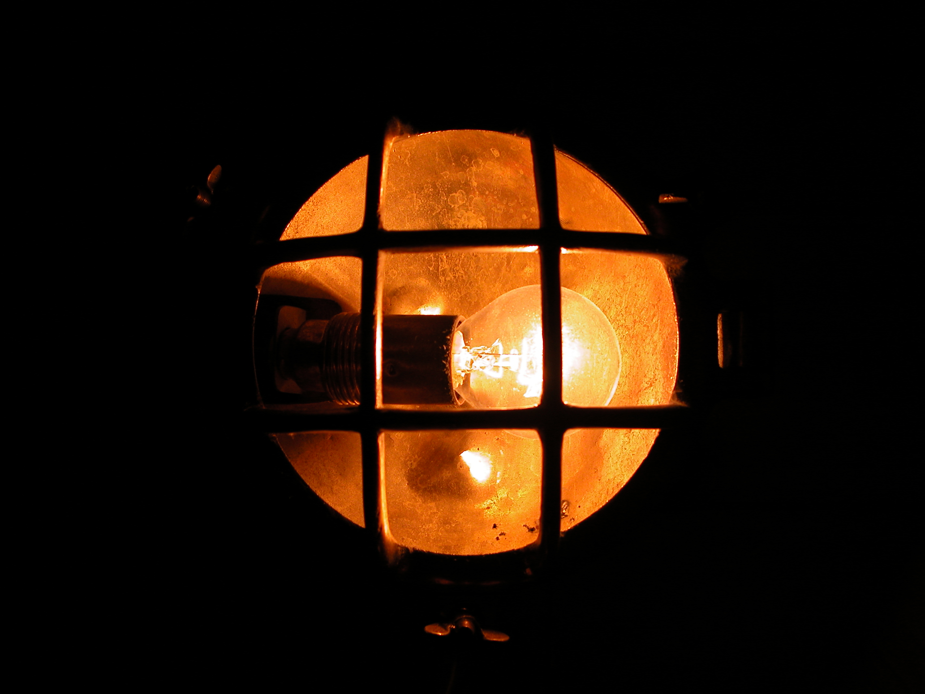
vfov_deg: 31.5
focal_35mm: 46
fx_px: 1229
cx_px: 462
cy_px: 347
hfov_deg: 41.2
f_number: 3.3
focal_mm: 11.6
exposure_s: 1/60.4
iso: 100
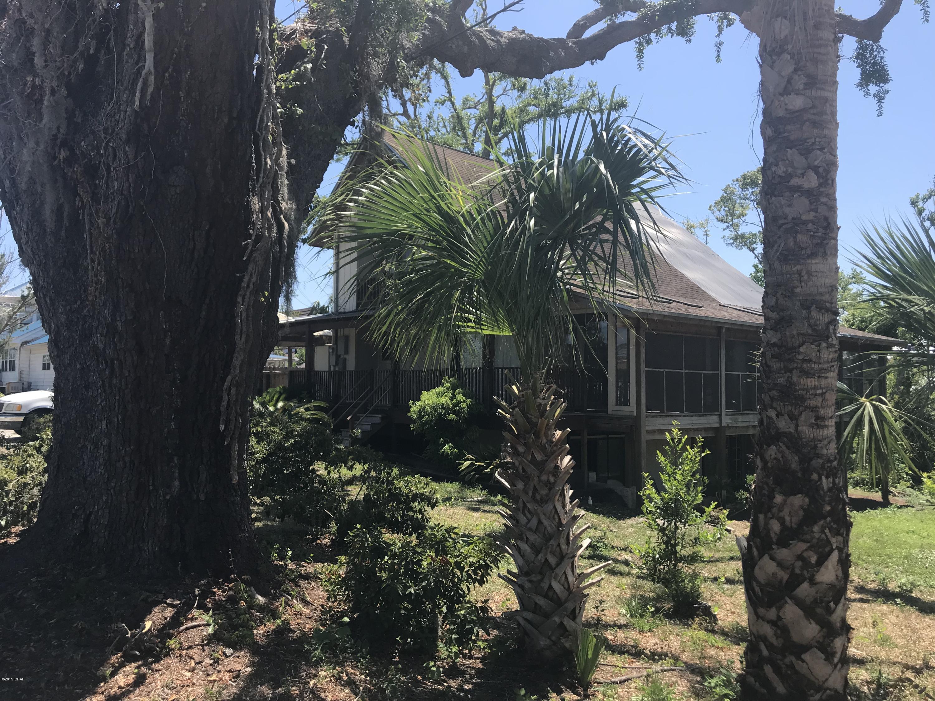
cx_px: 468
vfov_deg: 49.7
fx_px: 756
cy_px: 350
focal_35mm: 28
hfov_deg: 63.4
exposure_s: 1/1114
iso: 20
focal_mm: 3.99
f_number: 1.8
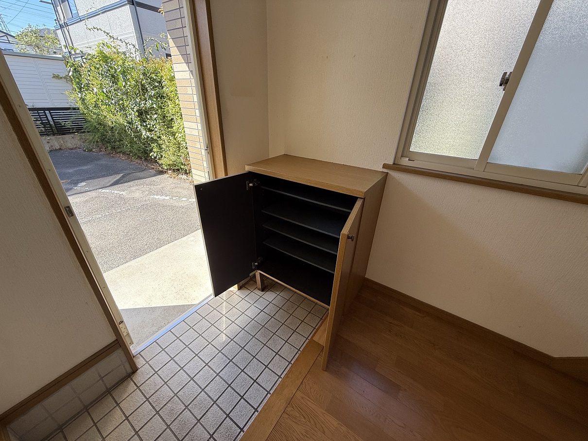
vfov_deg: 85.7
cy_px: 220
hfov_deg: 102.1
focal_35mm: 14
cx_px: 294
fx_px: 238
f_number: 2.2
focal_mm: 2.22
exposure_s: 1/174
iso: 64
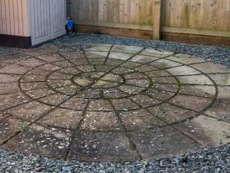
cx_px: 80
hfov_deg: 34.7
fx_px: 365
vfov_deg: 26.2
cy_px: 41
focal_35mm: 55
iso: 50
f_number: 1.5
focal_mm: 5.7
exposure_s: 1/639
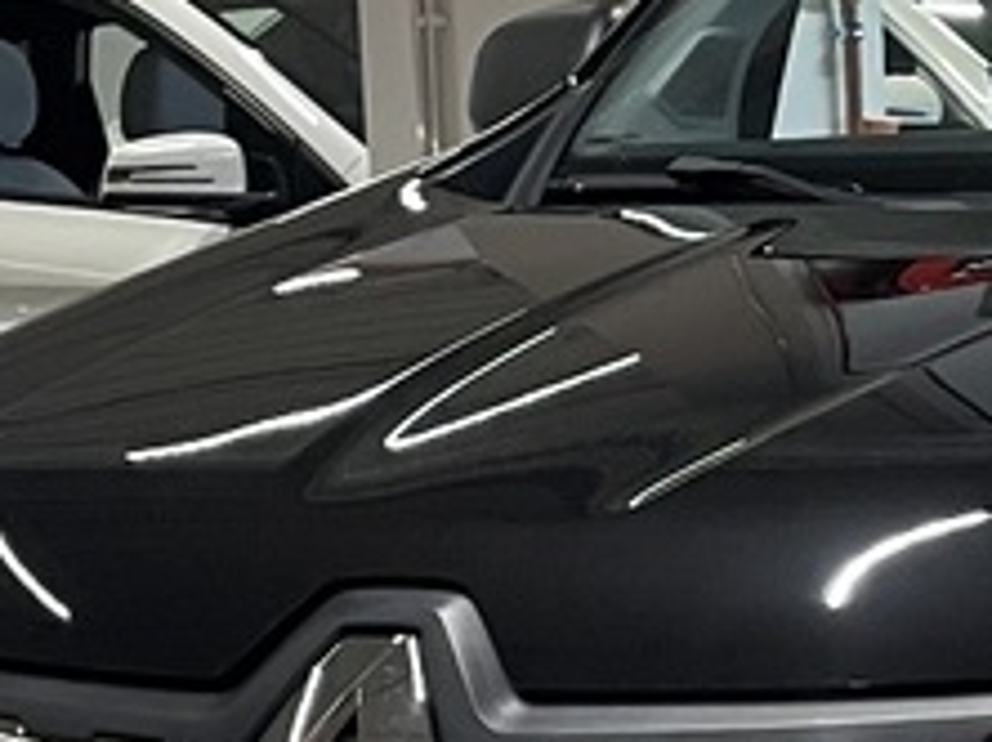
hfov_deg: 11.2
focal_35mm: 169
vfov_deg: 8.7
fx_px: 4838
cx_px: 1524
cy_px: 827
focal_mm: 4.2
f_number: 1.6
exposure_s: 1/97
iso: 125
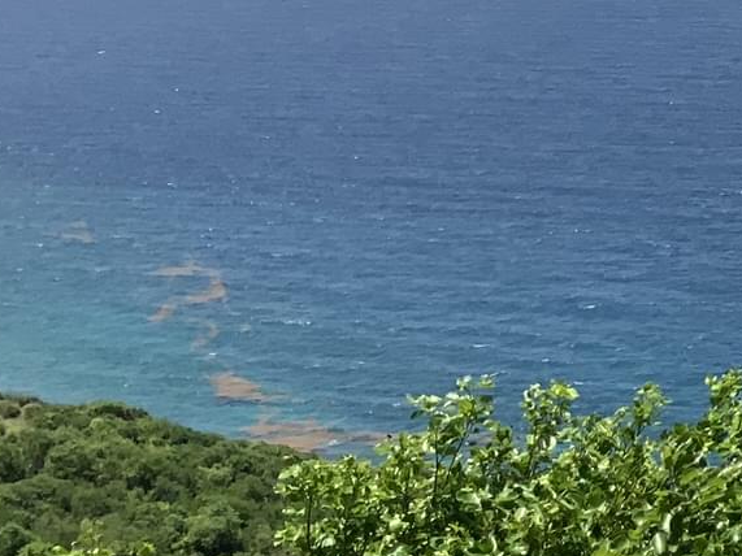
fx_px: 2229
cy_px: -156
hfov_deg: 16.3
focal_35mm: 104
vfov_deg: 13.7
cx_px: 1270
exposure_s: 1/2538
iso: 16
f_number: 1.8
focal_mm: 3
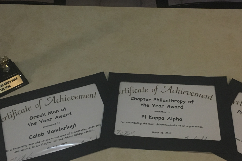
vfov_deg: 25.5
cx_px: 126
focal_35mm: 53
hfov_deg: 37.5
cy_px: 82
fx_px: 356
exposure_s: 1/30
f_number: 2.2
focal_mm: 4.15
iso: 125
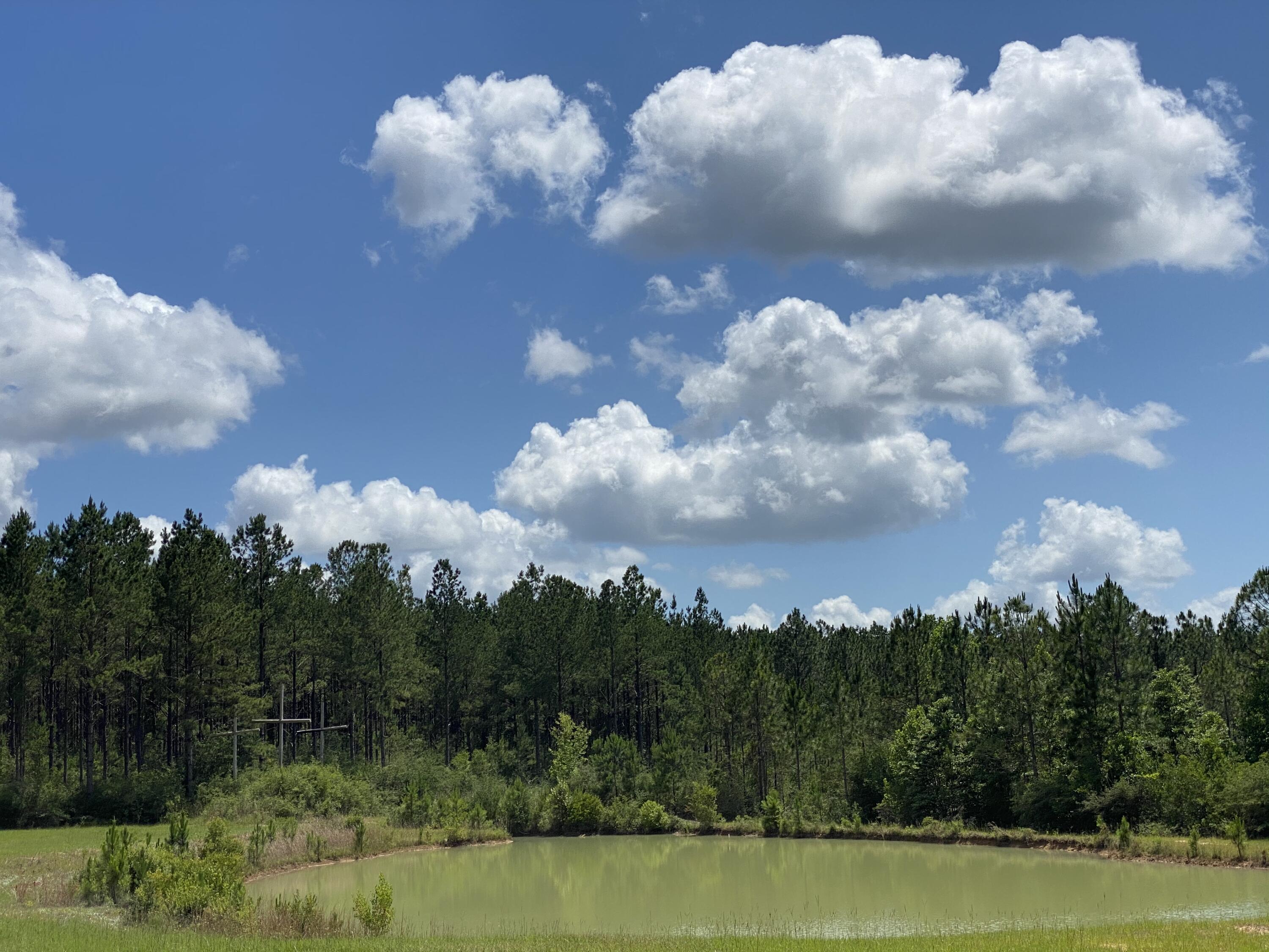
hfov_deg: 36.8
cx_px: 634
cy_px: 476
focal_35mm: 52
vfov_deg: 28.0
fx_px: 1906
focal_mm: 6
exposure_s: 1/3425
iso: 20
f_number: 2
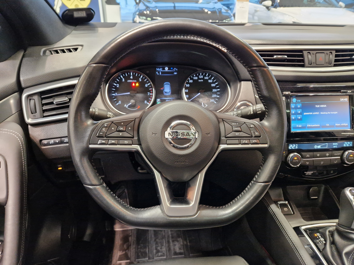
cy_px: 132
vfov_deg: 58.9
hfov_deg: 73.9
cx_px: 177
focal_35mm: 23
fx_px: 235
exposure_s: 1/100
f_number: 1.8
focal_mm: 5.4
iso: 800
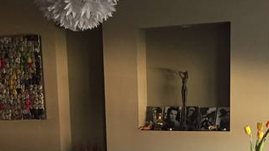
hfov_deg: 27.3
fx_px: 549
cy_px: 203
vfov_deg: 14.9
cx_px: 183
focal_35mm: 77
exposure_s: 1/33
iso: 200
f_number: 2.2
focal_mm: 4.15
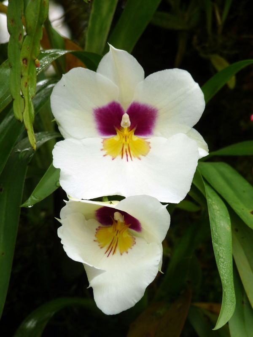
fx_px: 3060
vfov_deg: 6.3
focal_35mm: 314
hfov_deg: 4.7
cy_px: 168
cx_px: 126
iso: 100
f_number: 4
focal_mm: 55.8
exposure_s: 1/160
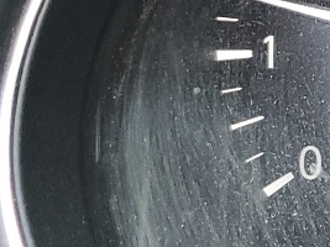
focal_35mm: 156
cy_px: -124
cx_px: 916
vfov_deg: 9.3
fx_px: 1487
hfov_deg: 10.1
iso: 89
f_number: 1.5
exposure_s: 1/60.2
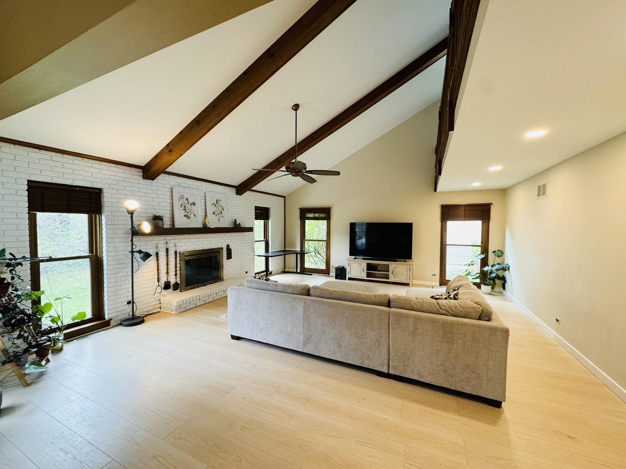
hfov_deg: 102.1
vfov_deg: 85.7
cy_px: 234
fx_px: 253
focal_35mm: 14
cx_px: 313
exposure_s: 1/60
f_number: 2.2
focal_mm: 2.22
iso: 250
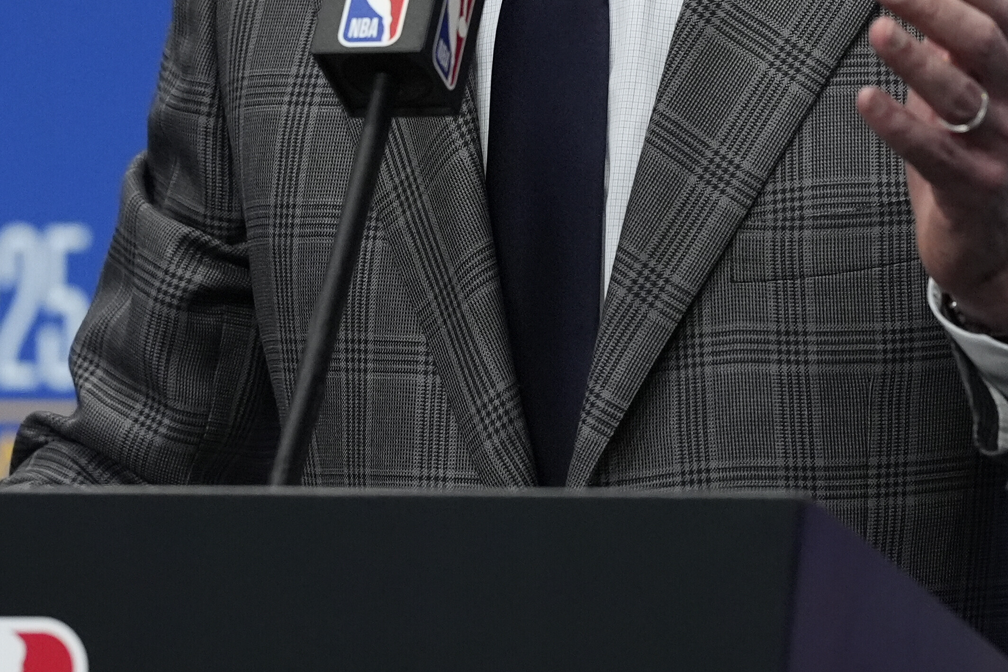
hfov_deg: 2.4
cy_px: -215
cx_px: 474
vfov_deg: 1.6
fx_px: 23683
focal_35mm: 846
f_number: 4
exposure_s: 1/640
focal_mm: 300
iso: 4000
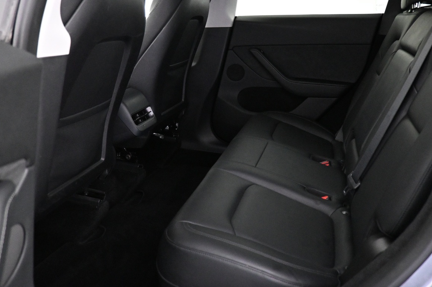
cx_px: 236
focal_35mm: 34
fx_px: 408
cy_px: 101
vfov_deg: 38.5
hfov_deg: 55.7
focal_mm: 16
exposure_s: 1/25
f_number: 3.5
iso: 4000
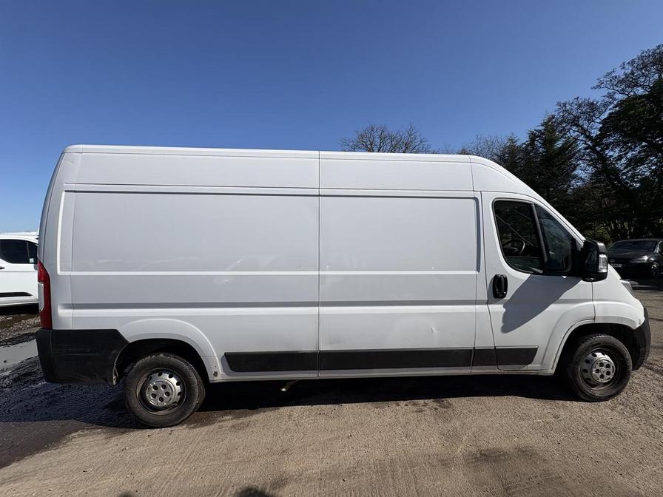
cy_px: 248
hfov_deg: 102.1
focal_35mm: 14
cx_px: 332
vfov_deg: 85.7
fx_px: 268
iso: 50
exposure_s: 1/4132
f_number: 2.2
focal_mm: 2.22
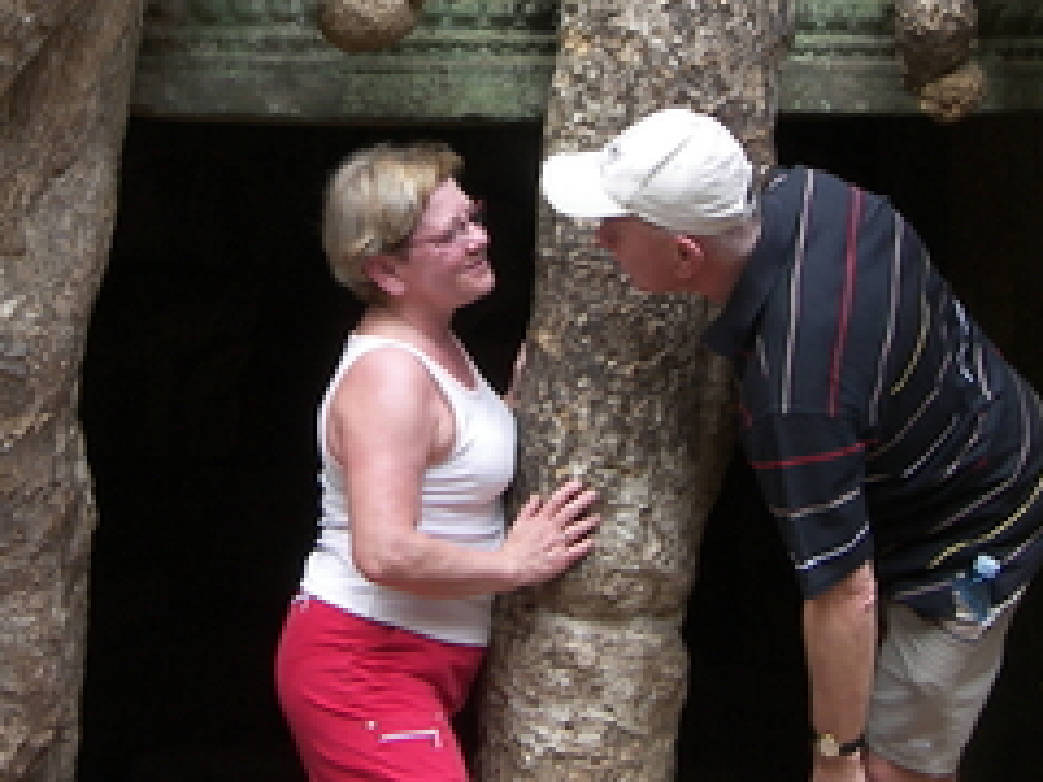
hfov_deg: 18.7
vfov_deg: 14.0
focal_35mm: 105
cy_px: 139
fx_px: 3164
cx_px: 326
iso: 50
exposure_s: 1/100
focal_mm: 8.8
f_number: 3.2
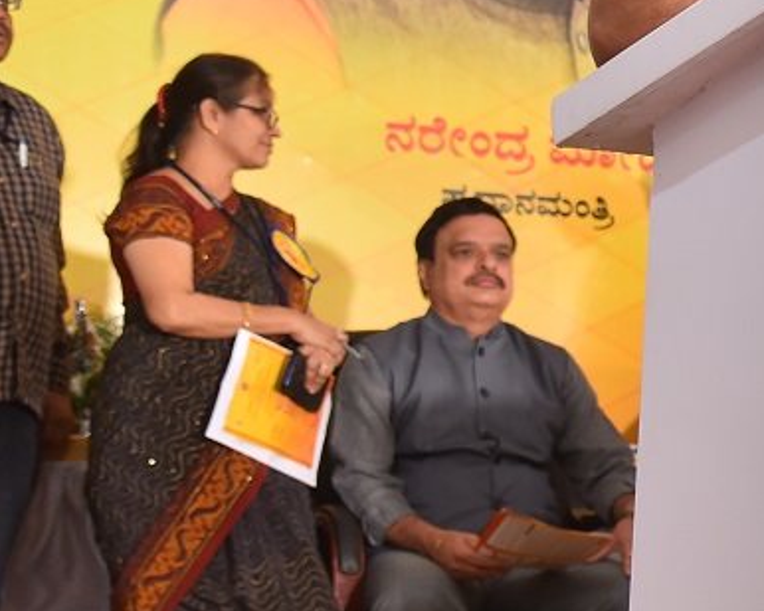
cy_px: 346
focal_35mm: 139
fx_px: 3144
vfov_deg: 11.1
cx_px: 1484
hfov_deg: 12.4
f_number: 5.6
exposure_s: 1/125
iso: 640
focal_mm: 38
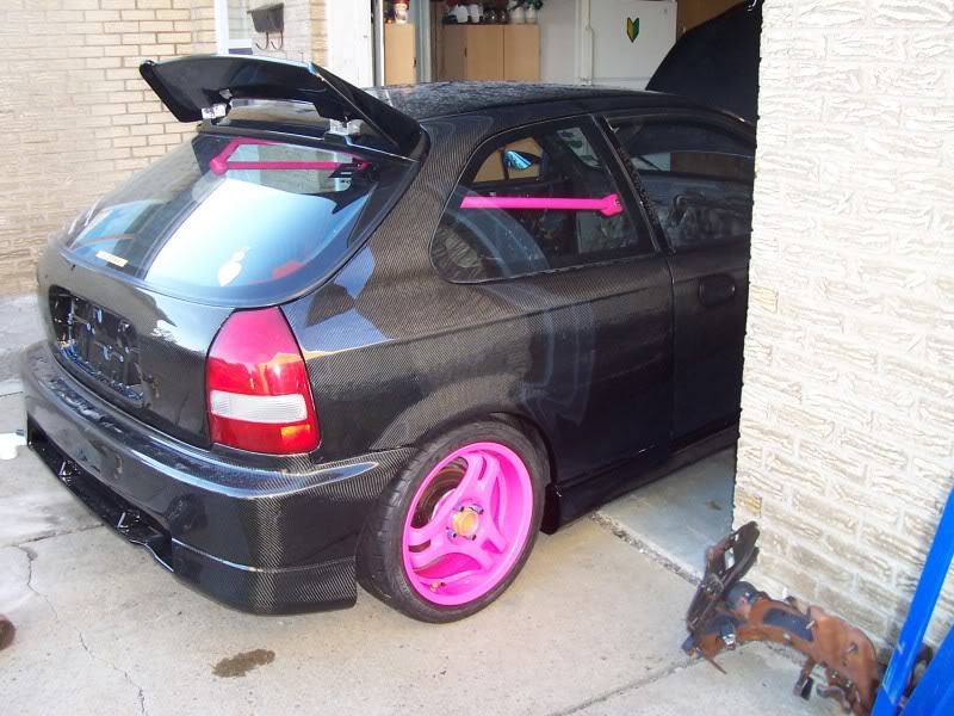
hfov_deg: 50.1
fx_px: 1020
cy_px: 358
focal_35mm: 37
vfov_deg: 38.7
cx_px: 477
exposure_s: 1/90
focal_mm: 5.6
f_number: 2.8
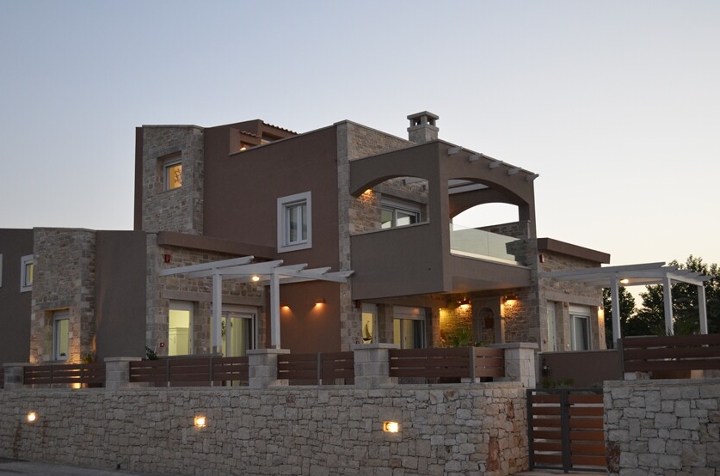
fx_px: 858
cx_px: 342
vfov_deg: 31.0
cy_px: 270
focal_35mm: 43
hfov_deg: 45.5
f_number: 4
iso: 800
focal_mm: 24
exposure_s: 1/40
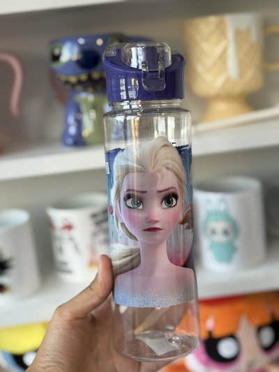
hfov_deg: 28.0
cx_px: 140
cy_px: 186
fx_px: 559
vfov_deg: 36.8
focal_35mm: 52
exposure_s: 1/50
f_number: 1.6
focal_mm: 5.96
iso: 32
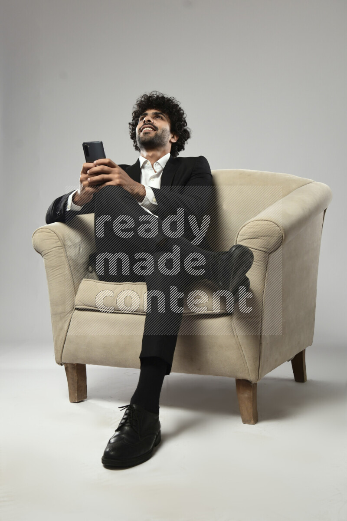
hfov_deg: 37.9
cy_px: 260
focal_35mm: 35
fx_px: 506
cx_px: 174
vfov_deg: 54.4
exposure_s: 1/125
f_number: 5.6
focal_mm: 35
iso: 400
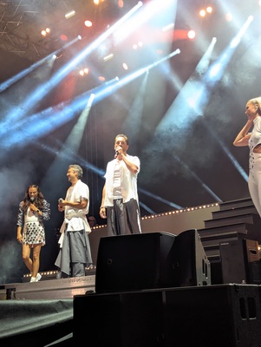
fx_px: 482
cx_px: 130
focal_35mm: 48
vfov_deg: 39.6
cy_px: 174
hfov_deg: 30.3
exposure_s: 1/120
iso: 164
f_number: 1.85
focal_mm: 6.81
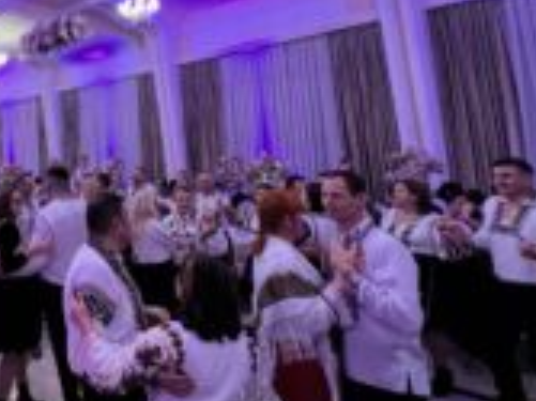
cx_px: 19
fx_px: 433
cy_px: 109
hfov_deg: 52.6
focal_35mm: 28
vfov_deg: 48.1
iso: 320
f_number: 1.8
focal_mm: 1.57
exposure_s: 1/50
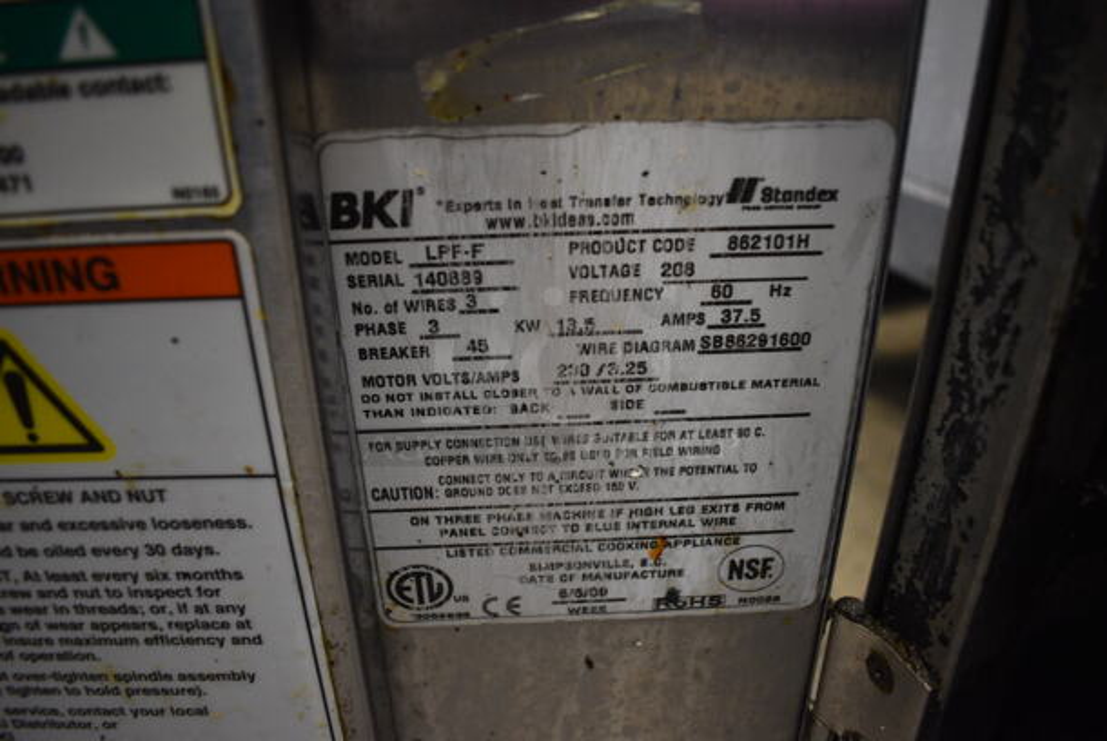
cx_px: 554
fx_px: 831
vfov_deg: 48.0
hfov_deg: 67.3
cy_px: 370
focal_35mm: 27
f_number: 4
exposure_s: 1/60
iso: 1100
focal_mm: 18
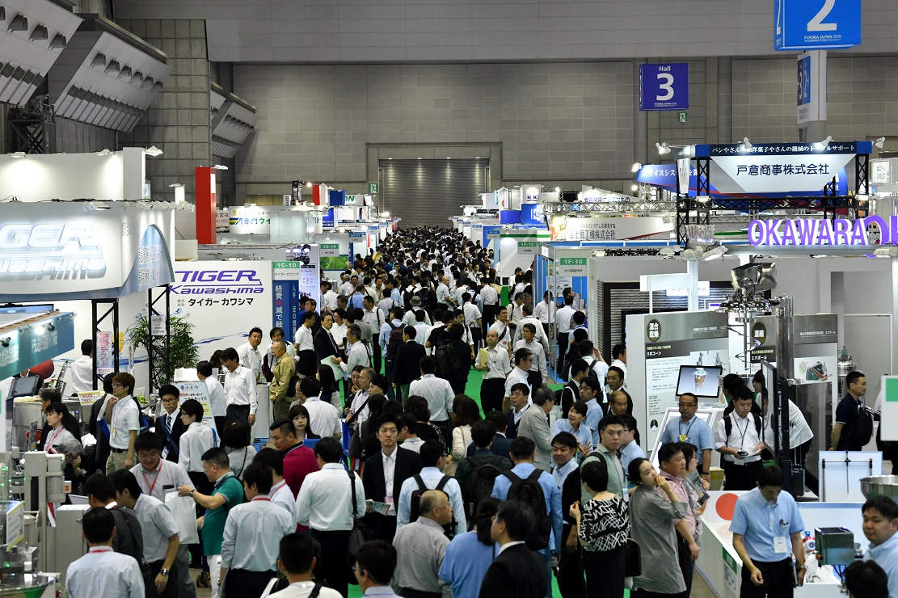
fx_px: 2893
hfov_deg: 17.6
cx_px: 449
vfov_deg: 11.8
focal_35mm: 116
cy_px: 299
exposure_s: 1/160
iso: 2500
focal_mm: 116
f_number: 8
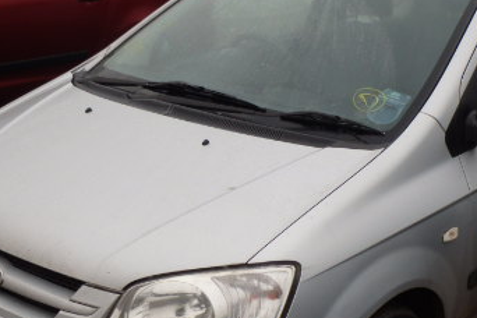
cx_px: 278
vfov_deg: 19.4
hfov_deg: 28.8
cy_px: 194
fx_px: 927
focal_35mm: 70
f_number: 4.5
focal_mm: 6.4
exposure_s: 1/60
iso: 200
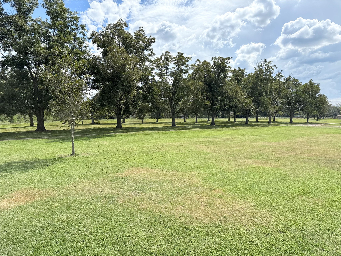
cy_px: 128
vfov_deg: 56.8
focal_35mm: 24
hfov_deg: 71.6
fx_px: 236
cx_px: 170
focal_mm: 6.76
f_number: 1.78
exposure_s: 1/8130
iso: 100
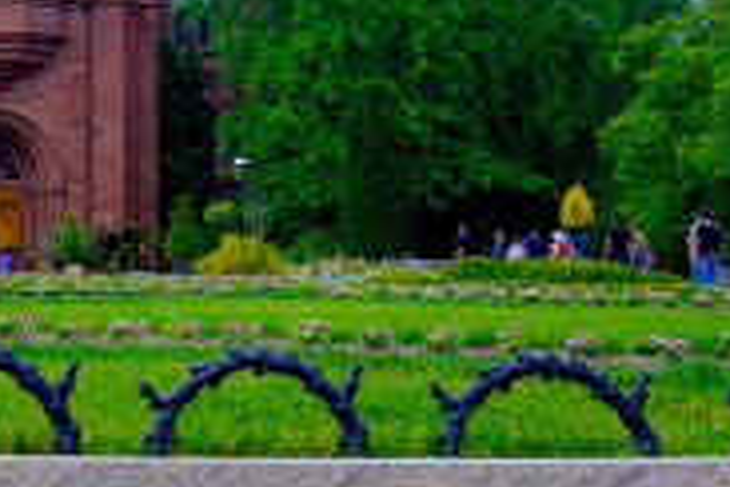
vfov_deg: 13.0
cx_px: -48
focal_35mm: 103
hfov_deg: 19.1
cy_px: -52
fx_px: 2088
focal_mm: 28
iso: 100
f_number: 7.1
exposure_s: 1/100
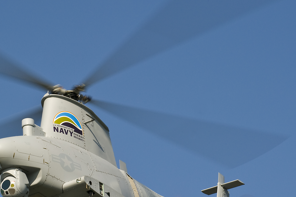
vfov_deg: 5.7
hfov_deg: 8.5
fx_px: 1987
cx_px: 79
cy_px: 119
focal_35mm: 242
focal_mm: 122
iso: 320
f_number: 29
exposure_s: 1/125
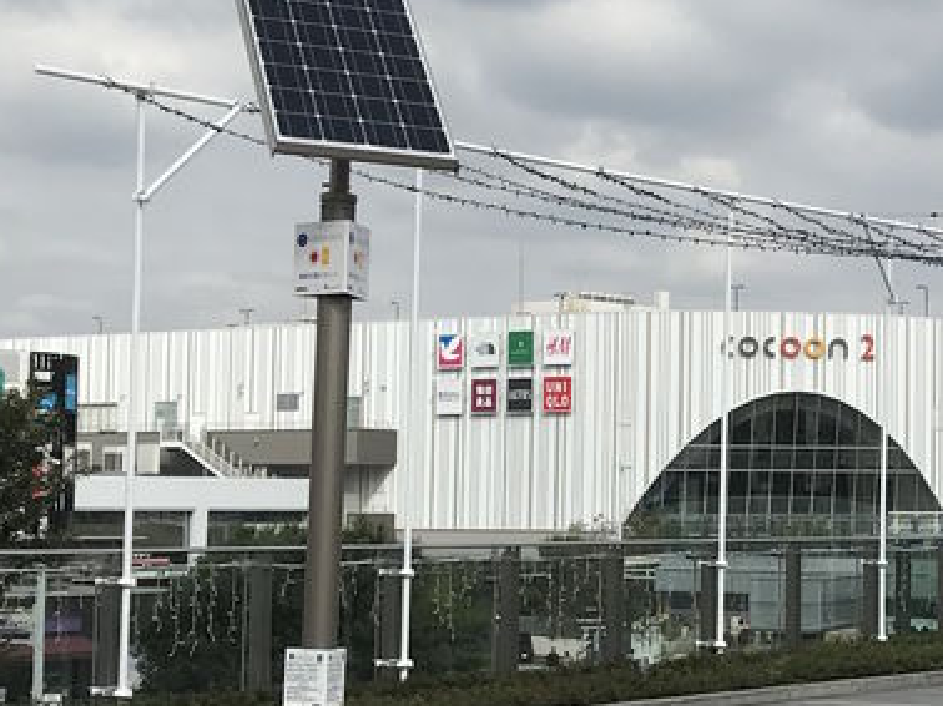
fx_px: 2423
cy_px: 357
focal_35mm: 89
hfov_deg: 21.4
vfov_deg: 16.6
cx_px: 911
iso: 20
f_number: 1.8
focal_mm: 3.99
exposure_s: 1/3690
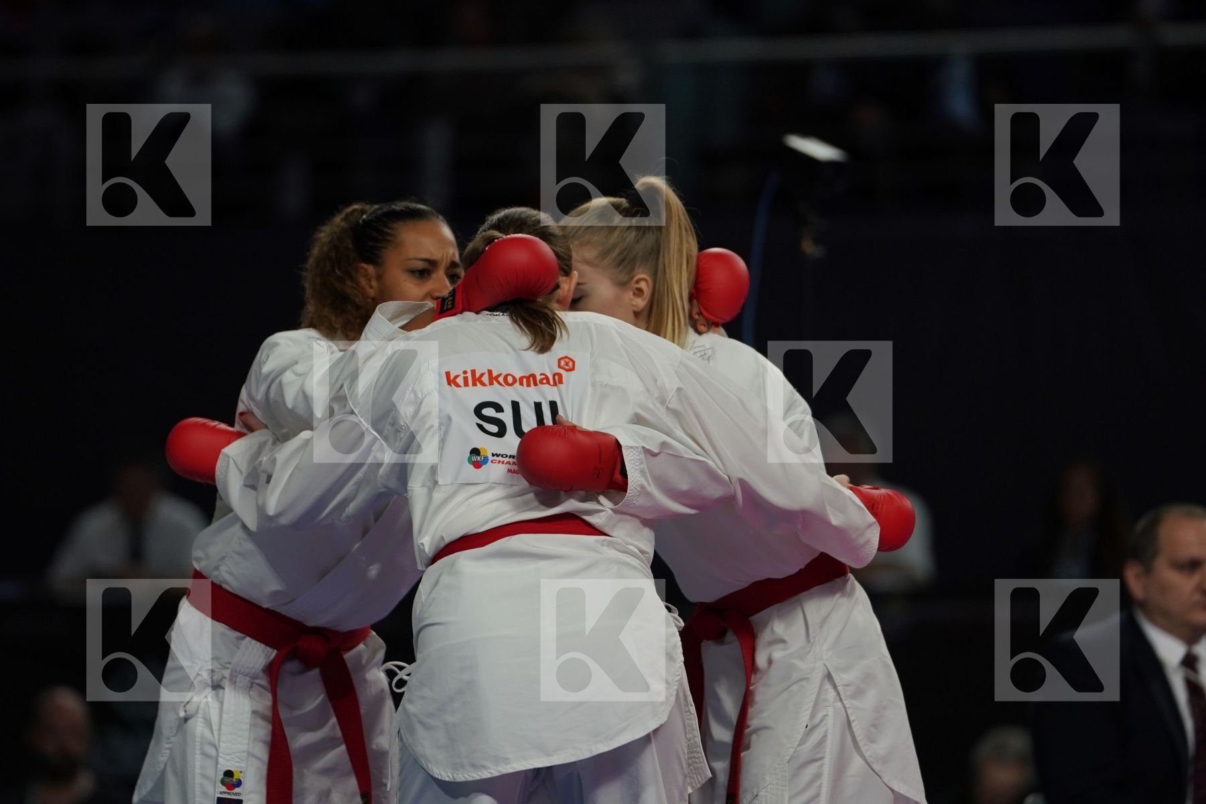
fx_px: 10049
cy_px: 402
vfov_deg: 4.6
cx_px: 603
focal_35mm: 300
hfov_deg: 6.9
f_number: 2.8
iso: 800
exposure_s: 1/1000
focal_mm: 200
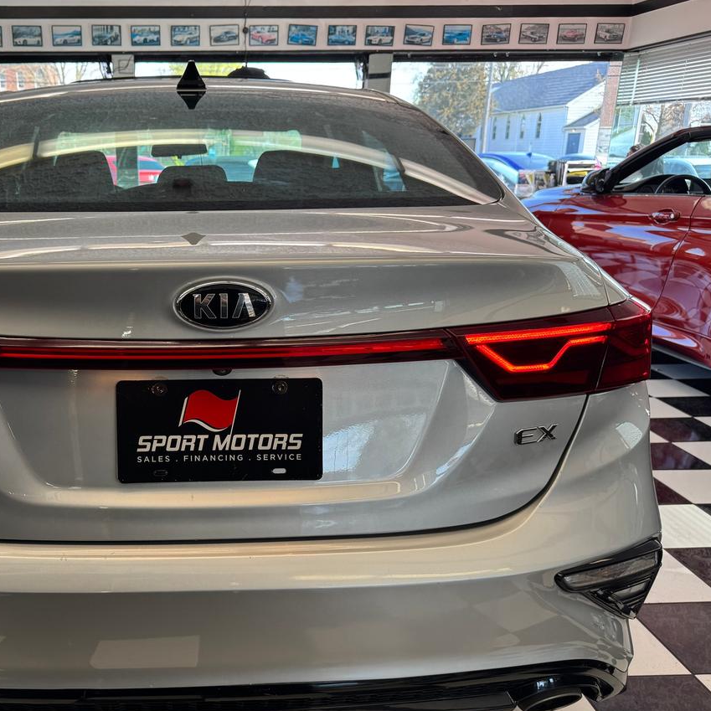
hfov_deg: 49.5
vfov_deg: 51.0
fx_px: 744
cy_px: 400
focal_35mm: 32
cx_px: 195
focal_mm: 6.76
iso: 64
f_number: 1.78
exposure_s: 1/120
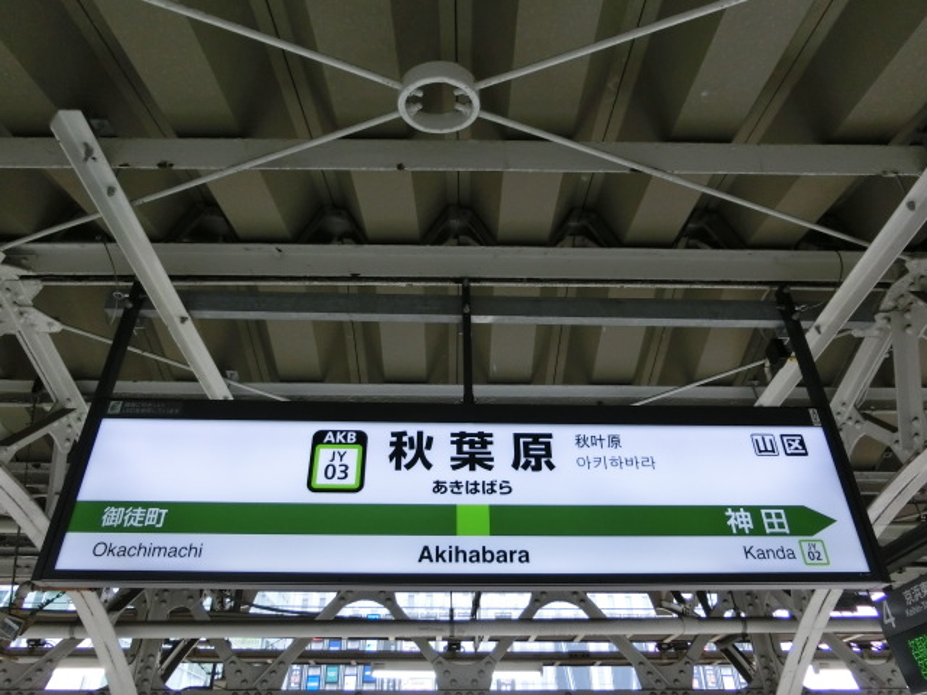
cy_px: 348
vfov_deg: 54.9
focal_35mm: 25
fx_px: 669
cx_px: 464
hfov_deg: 69.4
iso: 200
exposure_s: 1/125
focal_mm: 4.5
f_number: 3.5
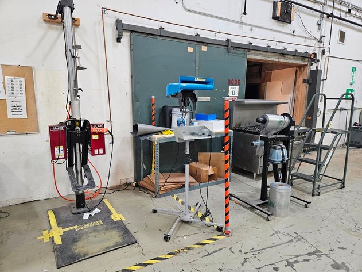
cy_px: 136
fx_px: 240
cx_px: 181
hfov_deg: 73.9
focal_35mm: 23
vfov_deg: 58.9
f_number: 1.8
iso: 400
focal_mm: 5.4
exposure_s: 1/120
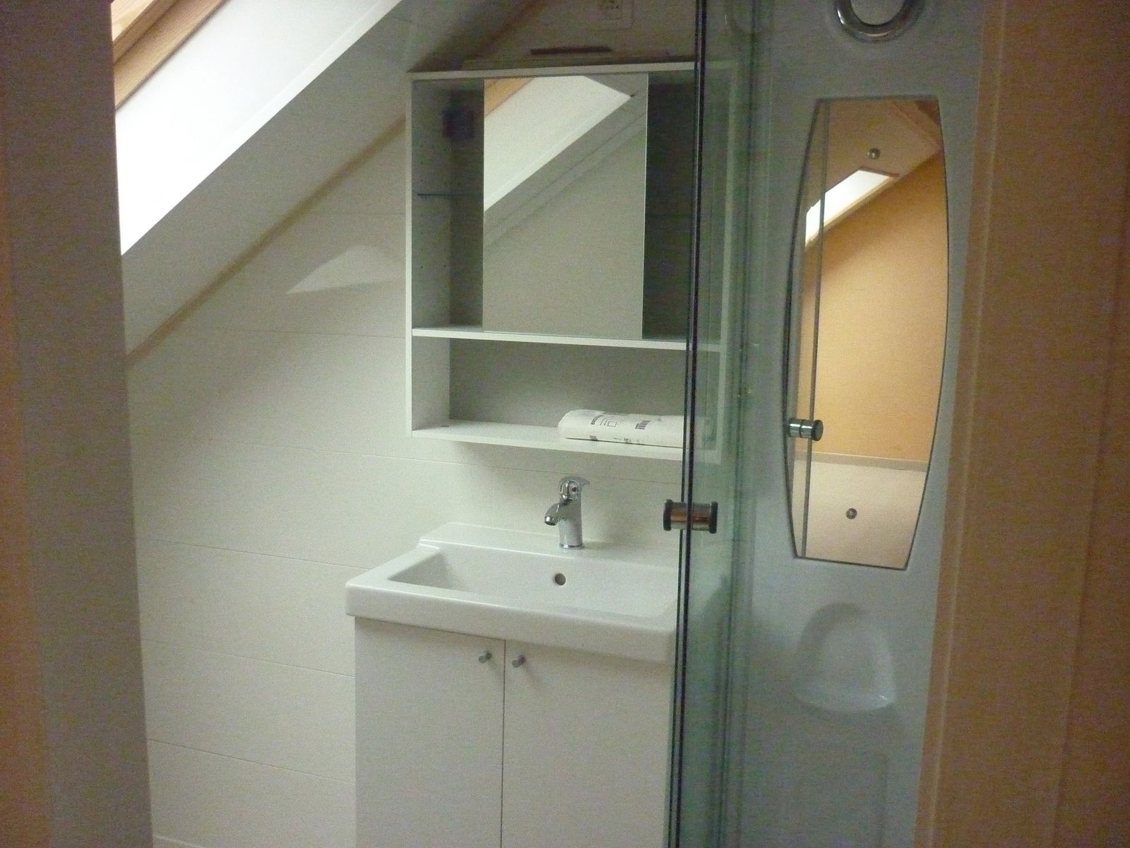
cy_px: 424
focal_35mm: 33
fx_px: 1077
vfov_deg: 42.9
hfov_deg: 55.4
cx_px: 565
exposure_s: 1/200
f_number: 8
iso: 1600
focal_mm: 5.5
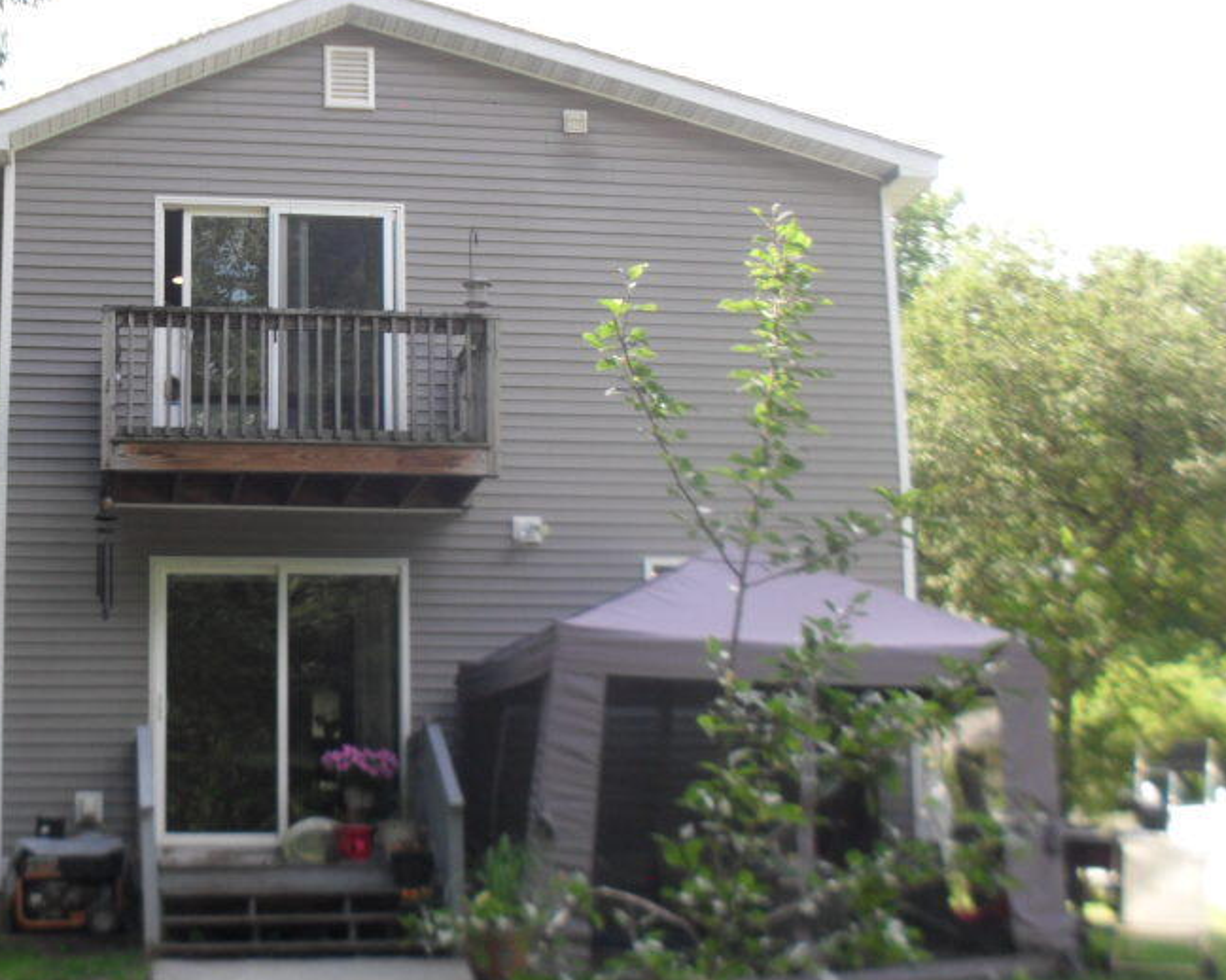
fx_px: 1959
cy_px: 562
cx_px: 424
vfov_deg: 28.1
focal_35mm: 54
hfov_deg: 34.5
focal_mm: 6.3
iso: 100
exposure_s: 1/180
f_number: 3.2
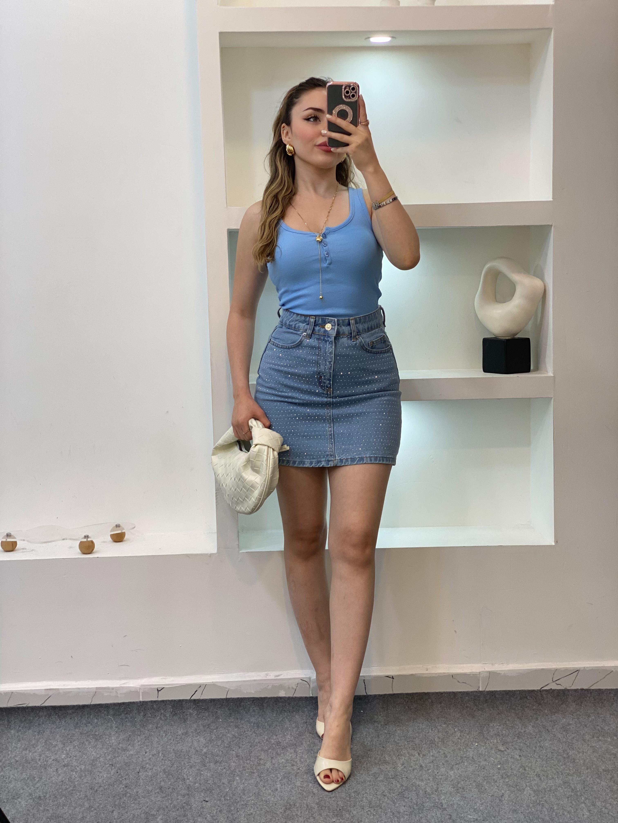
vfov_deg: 36.8
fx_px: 1238
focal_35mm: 52
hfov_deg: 28.0
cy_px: 412
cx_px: 309
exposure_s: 1/100
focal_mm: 6
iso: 80
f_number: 2
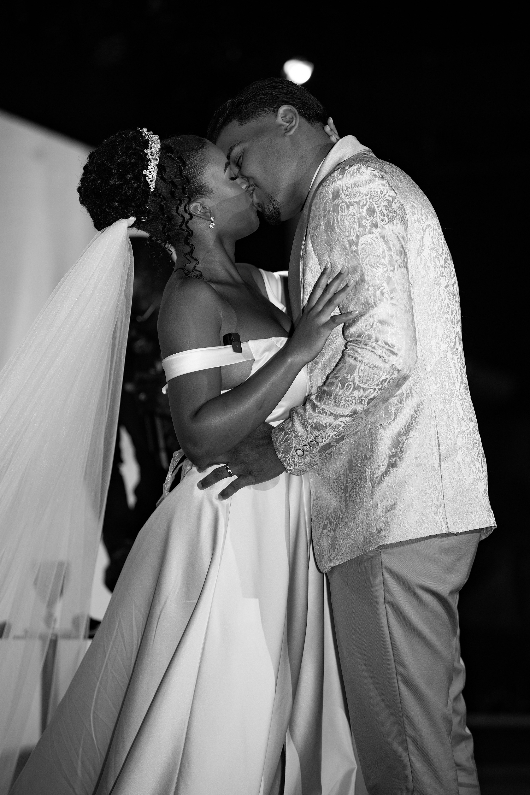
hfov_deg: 11.4
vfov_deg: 17.1
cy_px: 398
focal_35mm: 120
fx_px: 2650
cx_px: 265
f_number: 2.8
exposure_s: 1/200
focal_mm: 120
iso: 400
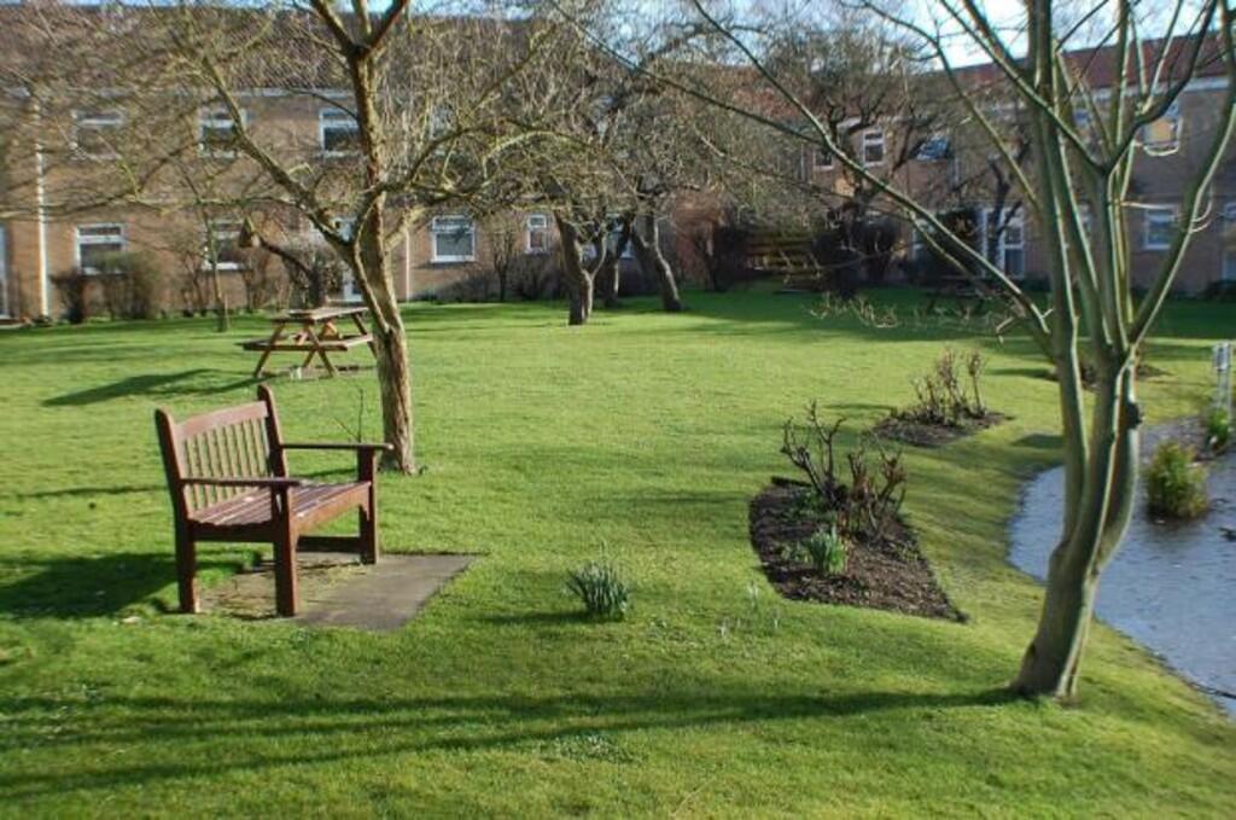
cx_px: 618
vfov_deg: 23.7
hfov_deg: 35.1
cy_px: 410
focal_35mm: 57
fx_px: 1954
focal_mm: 38
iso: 200
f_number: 6.3
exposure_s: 1/160
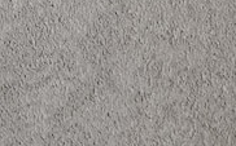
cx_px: 354
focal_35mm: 162
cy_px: 423
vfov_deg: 7.2
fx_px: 1040
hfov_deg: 12.3
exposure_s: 1/114
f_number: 1.8
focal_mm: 4.25
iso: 125
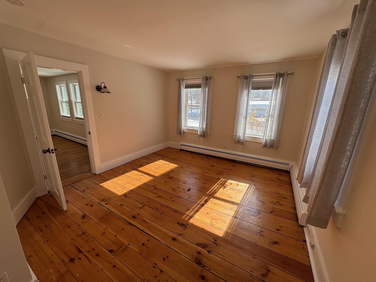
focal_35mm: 14
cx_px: 188
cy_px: 141
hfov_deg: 102.1
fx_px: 152
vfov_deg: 85.7
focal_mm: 2.22
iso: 40
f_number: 2.2
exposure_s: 1/361
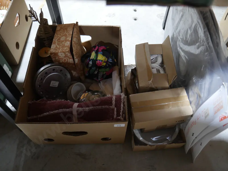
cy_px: 86
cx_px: 114
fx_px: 198
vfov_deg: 46.8
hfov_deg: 59.9
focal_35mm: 30
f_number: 3.6
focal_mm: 15
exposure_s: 1/60
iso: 1600
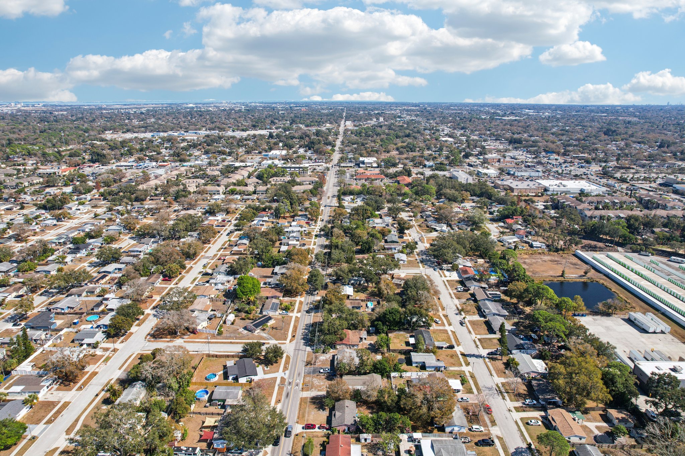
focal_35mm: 22
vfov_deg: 57.2
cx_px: 342
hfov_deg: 78.6
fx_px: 419
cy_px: 228
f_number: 2.8
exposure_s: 1/2000
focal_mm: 8.4
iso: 120
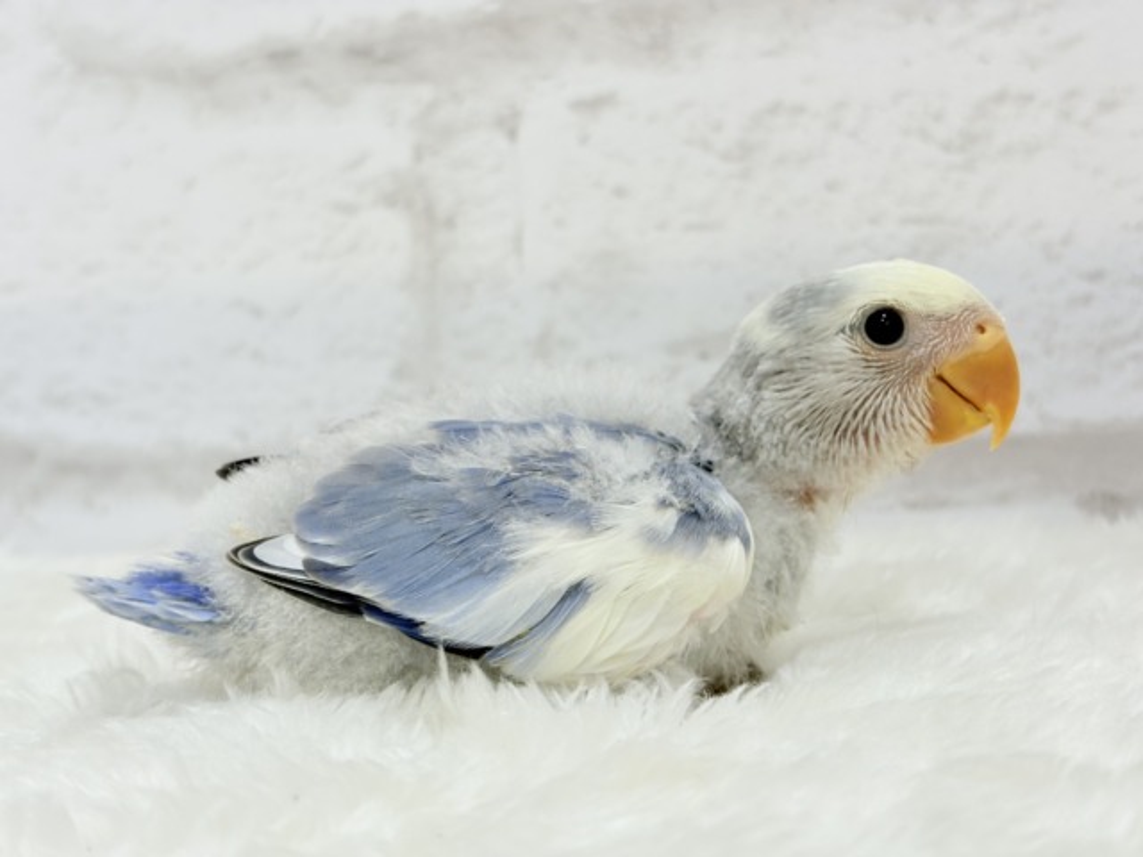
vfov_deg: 28.0
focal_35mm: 52
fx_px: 1717
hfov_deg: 36.8
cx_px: 572
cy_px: 428
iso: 64
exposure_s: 1/100
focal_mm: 5.96
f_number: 1.6
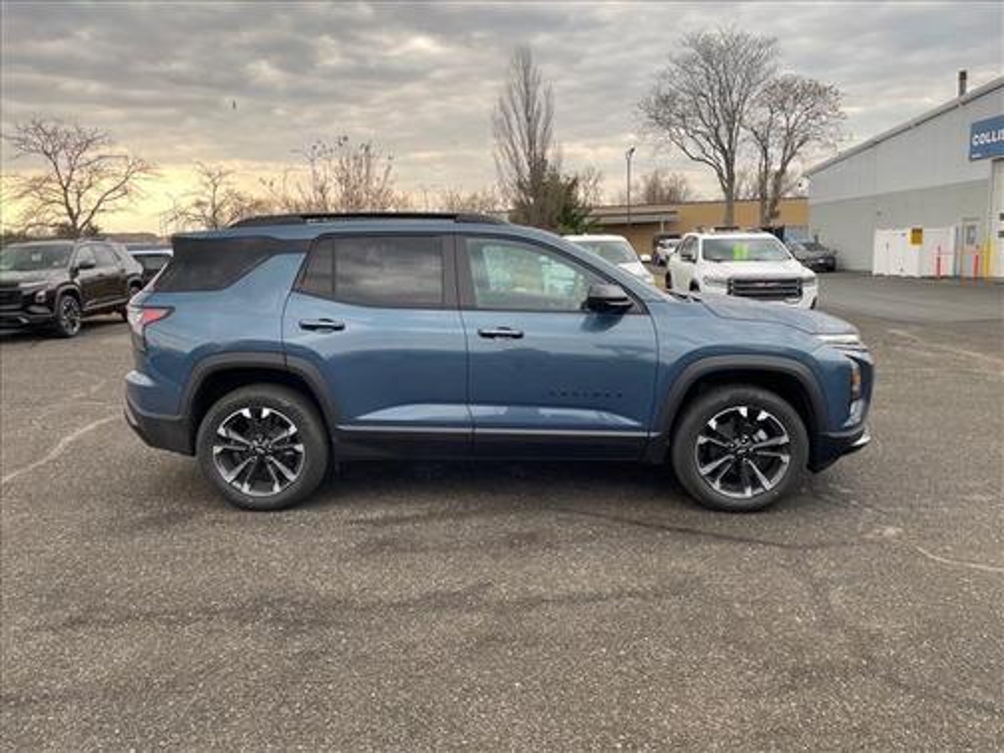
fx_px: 754
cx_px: 502
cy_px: 376
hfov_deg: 67.3
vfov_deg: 53.1
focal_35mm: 26
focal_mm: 4.2
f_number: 1.6
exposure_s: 1/168
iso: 32
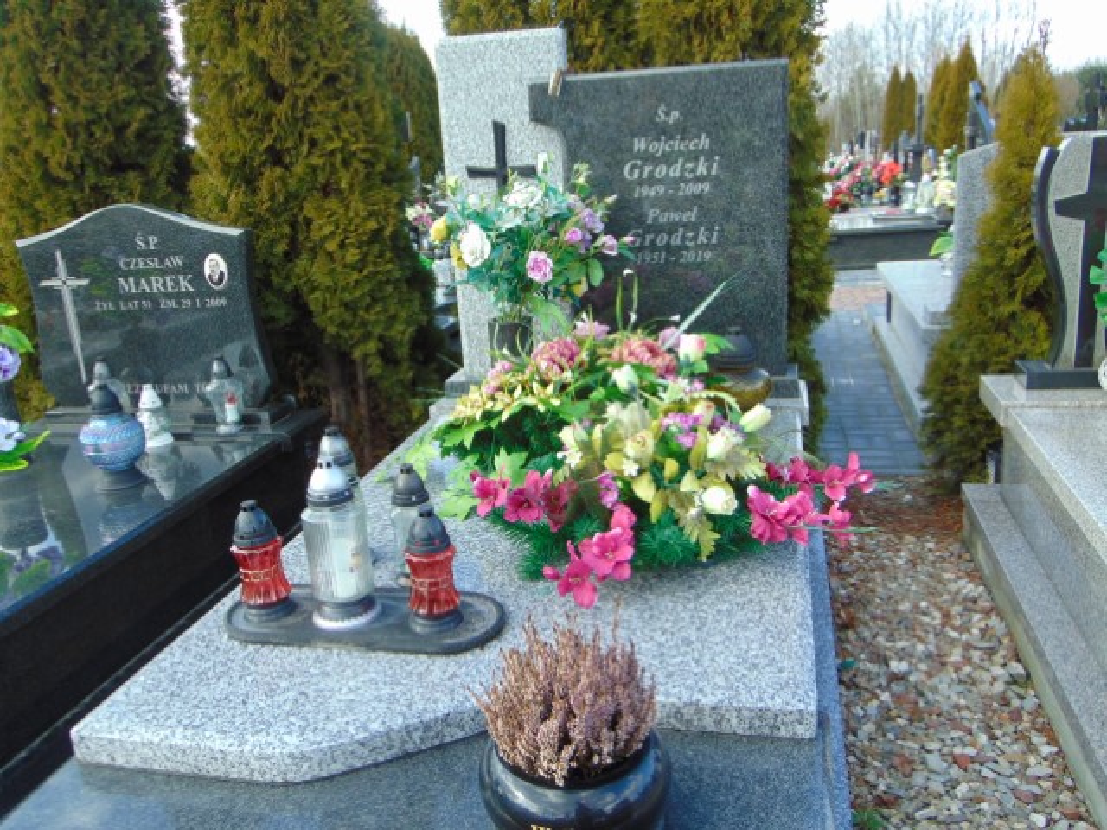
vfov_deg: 46.8
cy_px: 415
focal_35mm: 30
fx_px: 959
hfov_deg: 60.0
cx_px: 554
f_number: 3.1
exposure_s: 1/160
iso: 80
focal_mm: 5.4
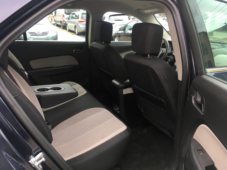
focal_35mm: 29
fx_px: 190
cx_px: 114
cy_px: 85
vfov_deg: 48.2
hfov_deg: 61.7
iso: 25
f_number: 2.2
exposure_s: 1/30
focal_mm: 4.15
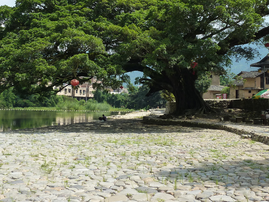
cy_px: 52
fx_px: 529
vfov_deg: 21.4
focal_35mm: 68
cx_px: 139
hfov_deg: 28.6
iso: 125
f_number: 4.5
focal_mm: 6.9
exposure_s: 1/400
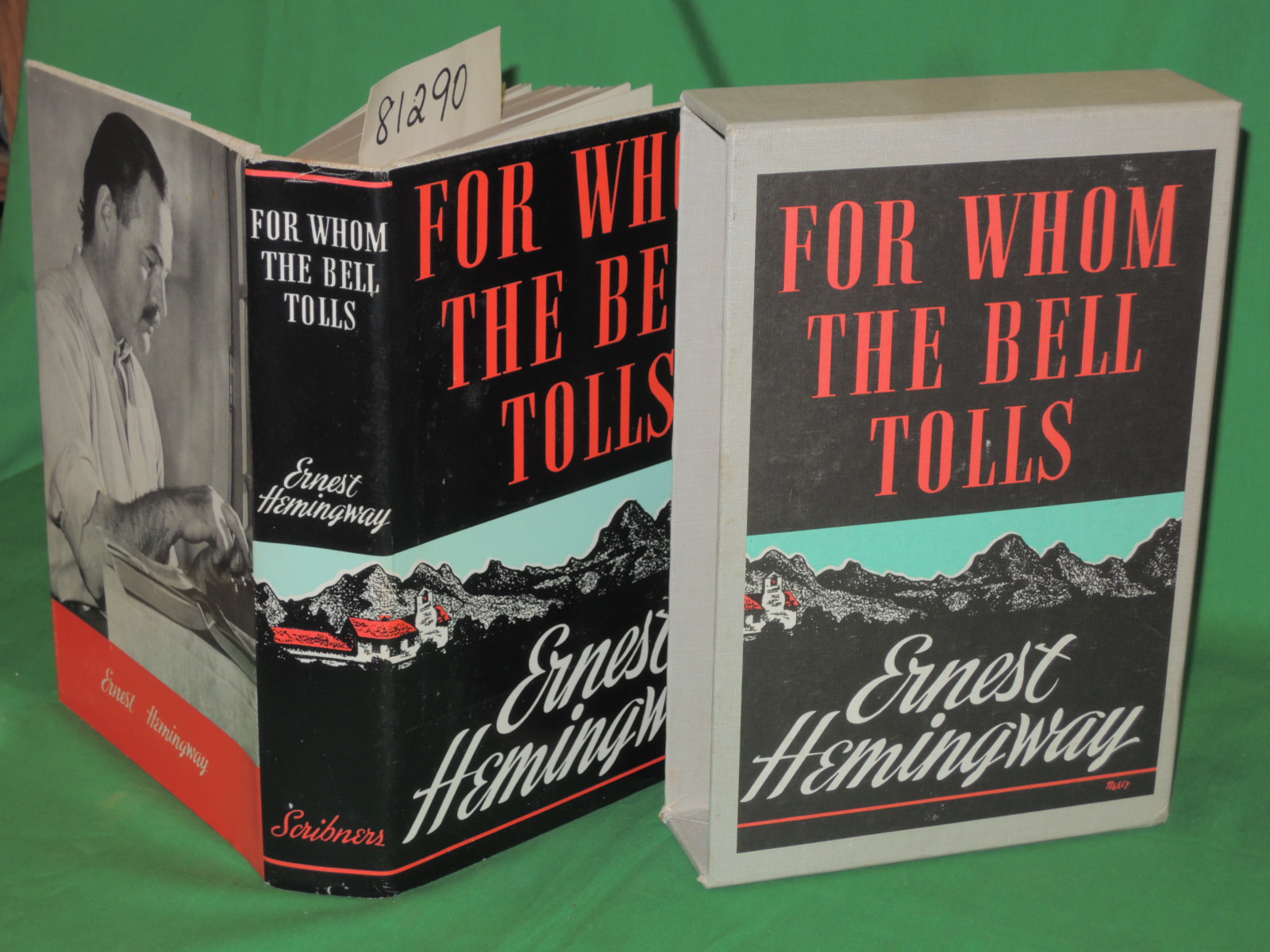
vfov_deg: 21.0
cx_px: 635
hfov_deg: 27.8
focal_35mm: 70
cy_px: 476
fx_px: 2568
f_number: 4.5
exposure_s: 1/60
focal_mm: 12.5
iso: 200
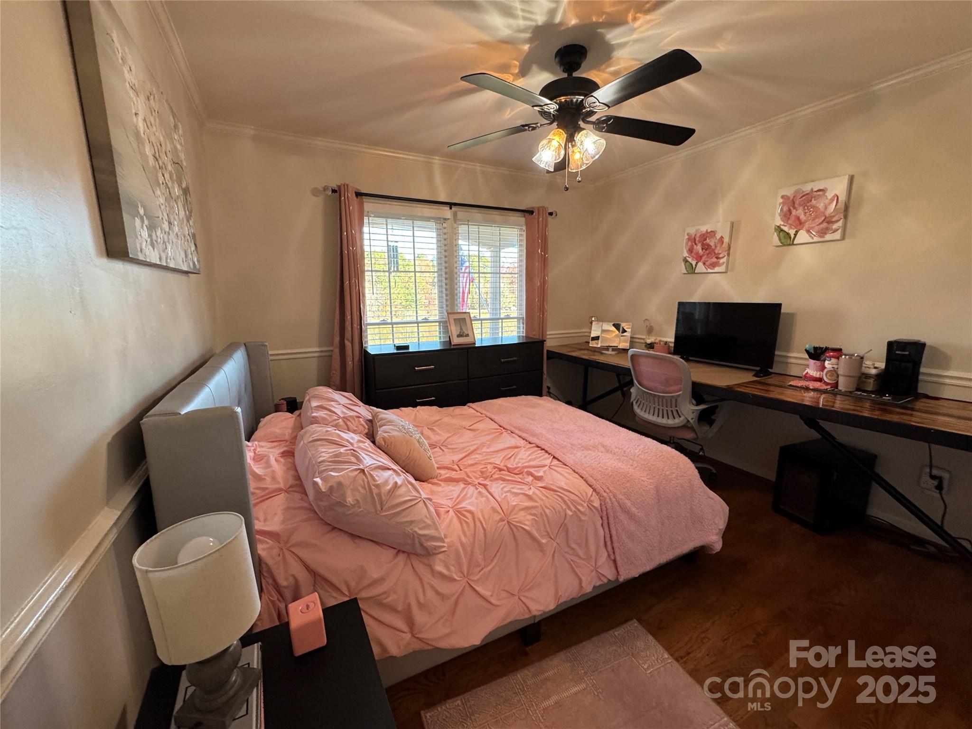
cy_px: 364
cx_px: 486
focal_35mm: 14
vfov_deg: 85.7
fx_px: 393
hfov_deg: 102.1
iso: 320
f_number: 2.2
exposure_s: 1/120
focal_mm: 2.22
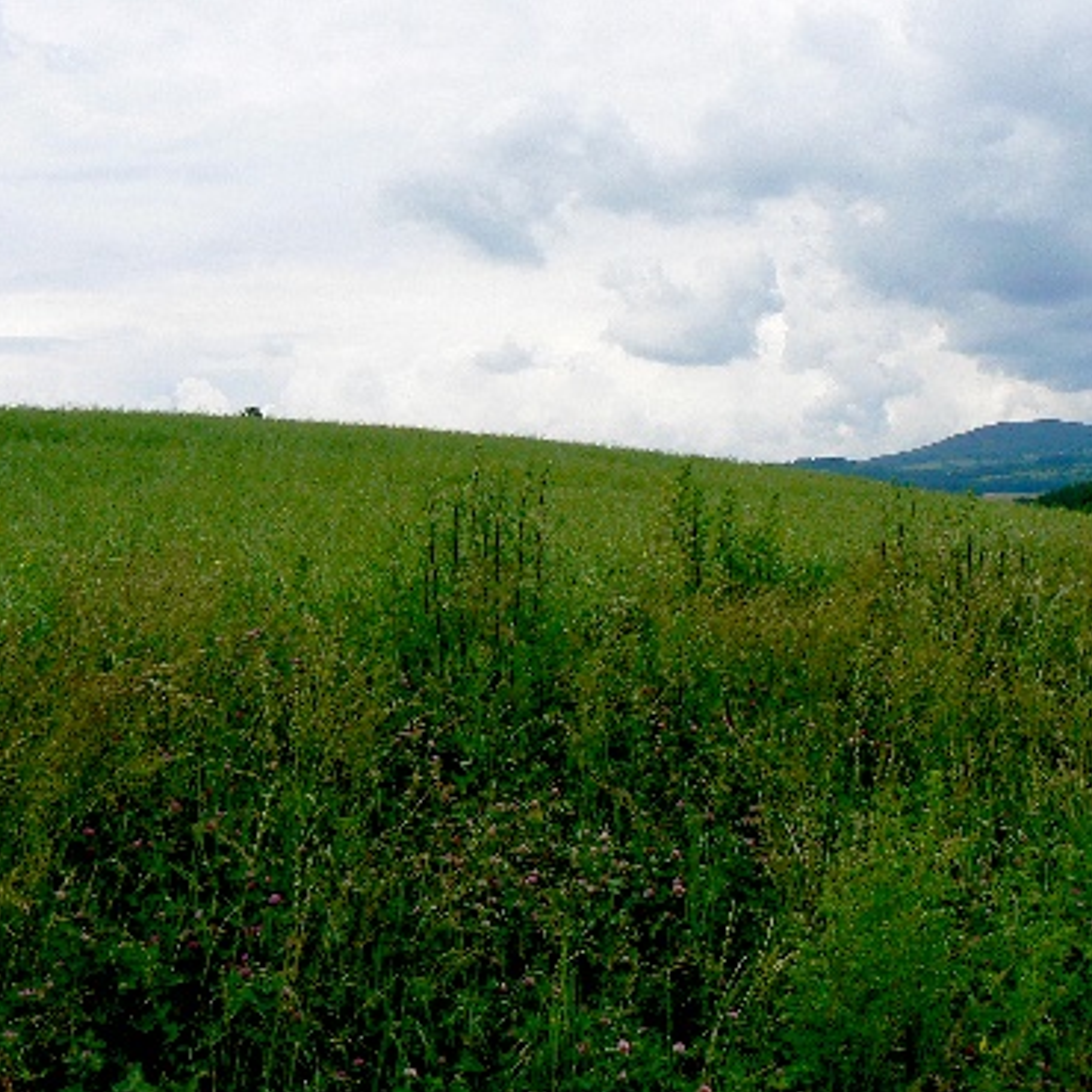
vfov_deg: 39.2
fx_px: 1535
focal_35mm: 43
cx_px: 655
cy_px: 550
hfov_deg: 39.0
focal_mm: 6
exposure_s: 1/400
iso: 80
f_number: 8
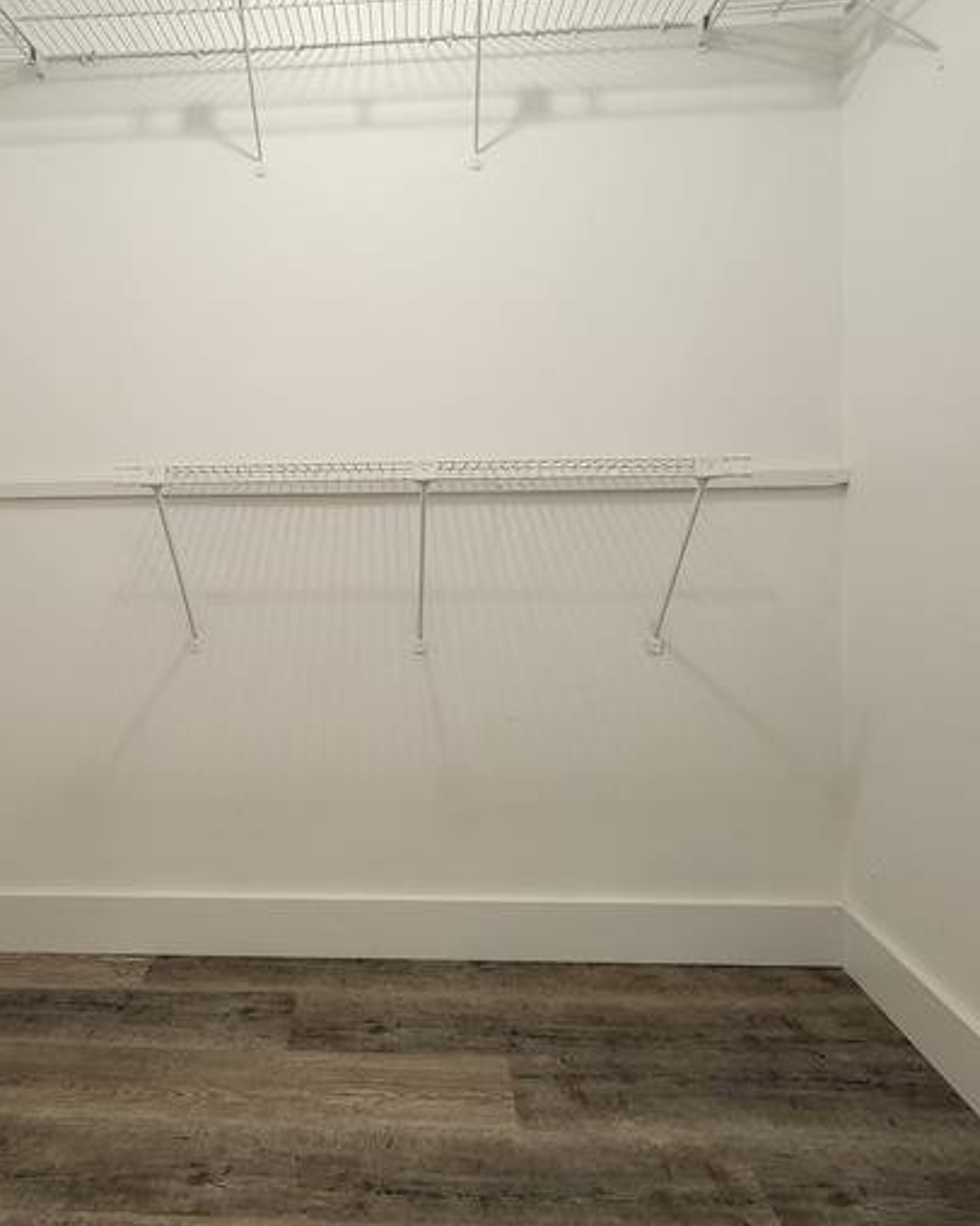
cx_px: 364
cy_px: 521
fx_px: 726
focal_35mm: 20
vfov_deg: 79.9
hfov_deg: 67.0
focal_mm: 2.2
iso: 200
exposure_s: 1/60
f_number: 2.2
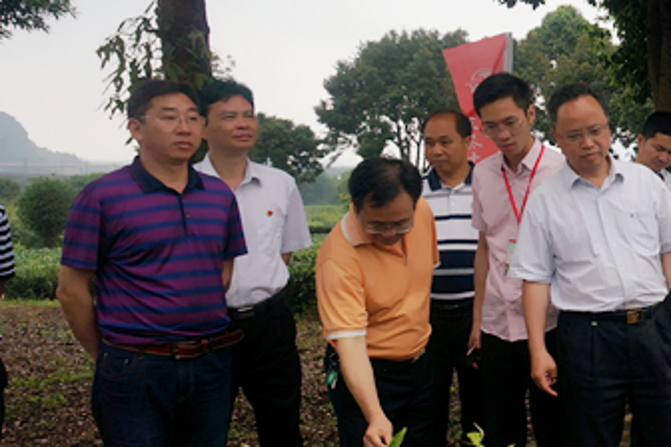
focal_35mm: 57
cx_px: 791
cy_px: 223
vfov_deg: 23.8
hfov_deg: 30.2
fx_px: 1062
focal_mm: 16
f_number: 4.5
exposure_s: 1/500
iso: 100
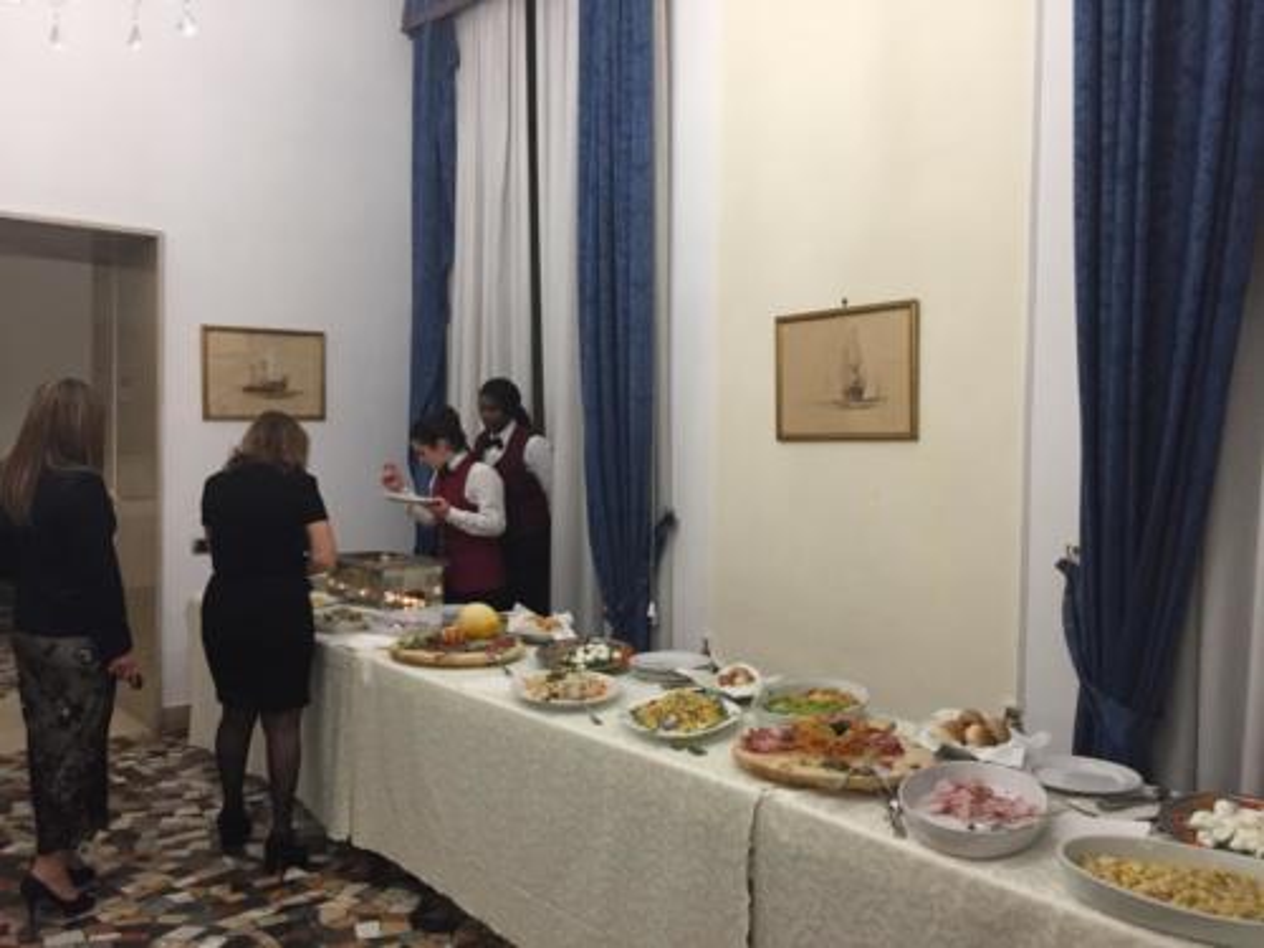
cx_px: 632
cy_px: 474
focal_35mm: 29
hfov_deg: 61.7
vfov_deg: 48.2
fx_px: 1059
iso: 200
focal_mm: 4.15
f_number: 2.2
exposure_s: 1/33
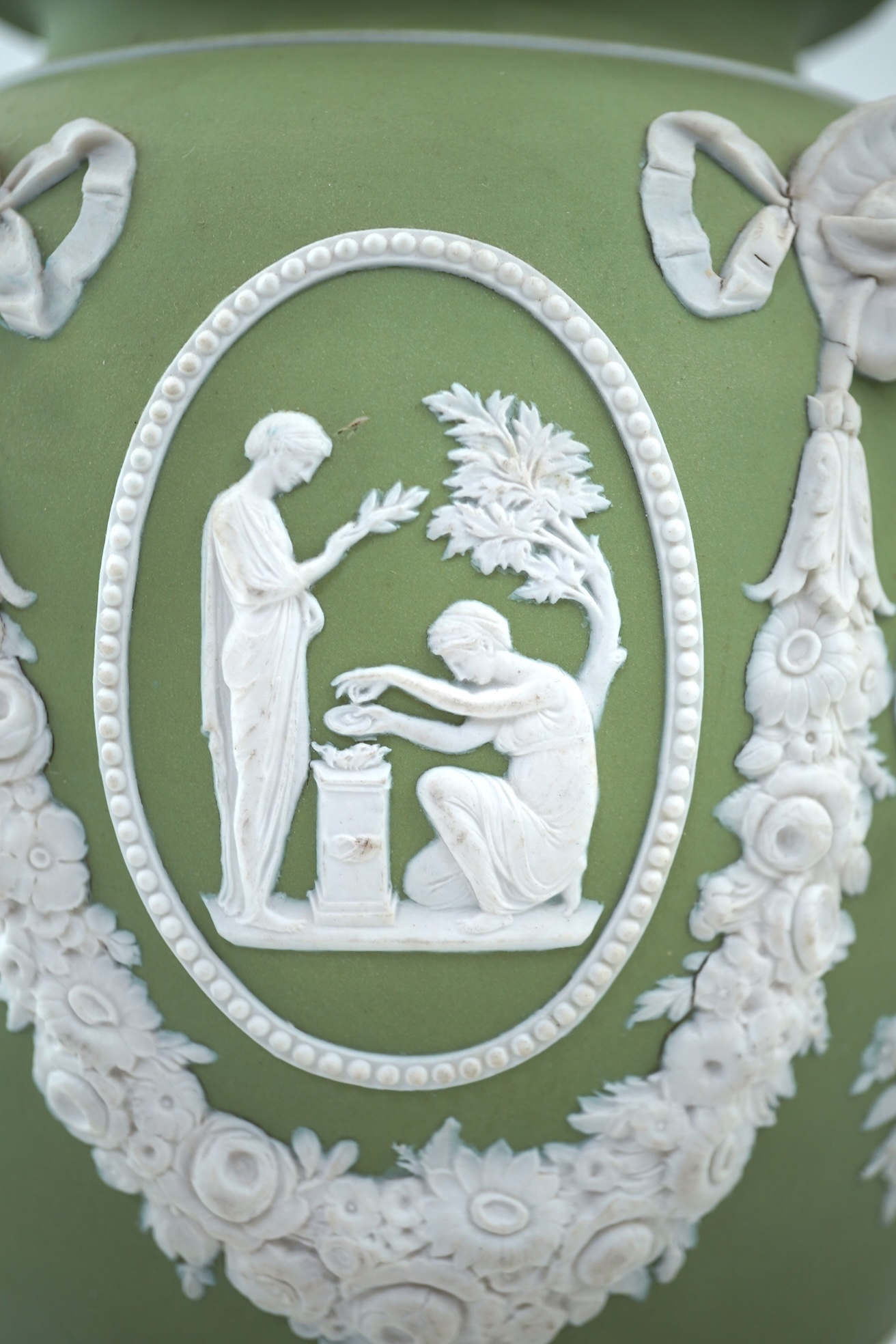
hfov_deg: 29.9
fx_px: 1680
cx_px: 448
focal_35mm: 45
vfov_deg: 43.6
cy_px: 672
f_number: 5.6
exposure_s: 1/60
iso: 200
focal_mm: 30
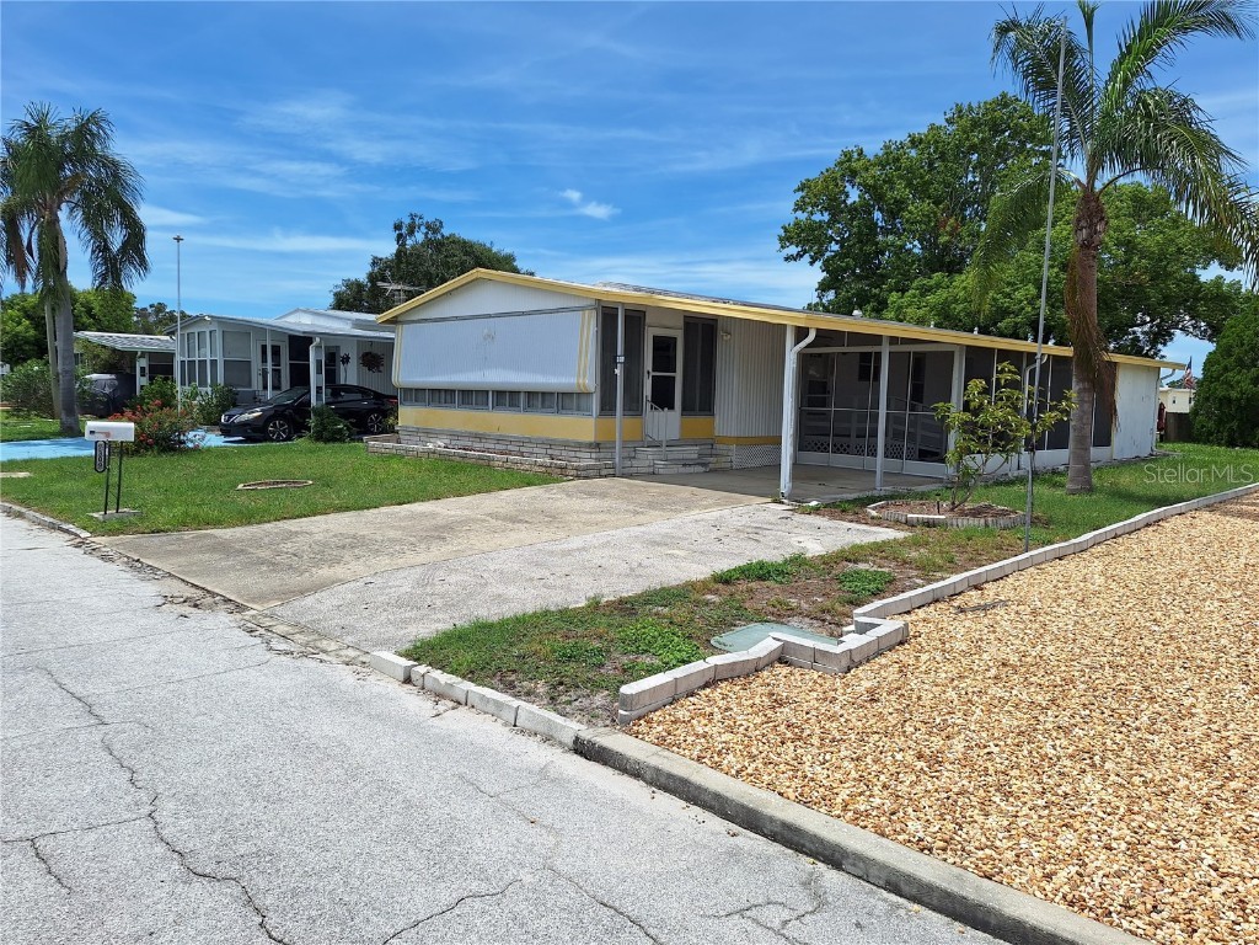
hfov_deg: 73.9
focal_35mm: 23
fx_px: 837
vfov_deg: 58.9
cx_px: 630
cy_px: 472
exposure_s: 1/3636
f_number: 1.8
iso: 40
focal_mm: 5.54
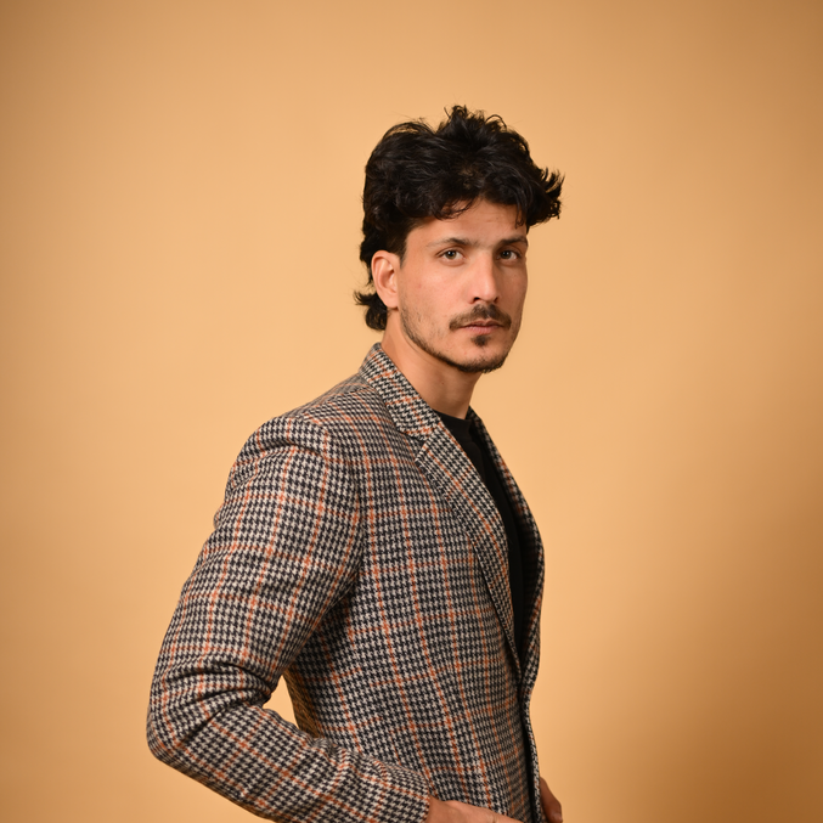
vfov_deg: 24.8
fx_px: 1856
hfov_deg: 25.0
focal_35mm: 69
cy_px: 599
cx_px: 381
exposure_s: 1/1250
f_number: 2.2
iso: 200
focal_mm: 50
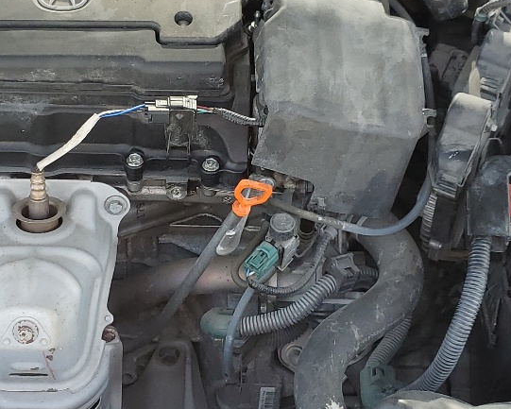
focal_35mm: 75
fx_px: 1134
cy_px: 161
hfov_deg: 25.3
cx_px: 196
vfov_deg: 20.4
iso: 50
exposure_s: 1/500
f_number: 1.5
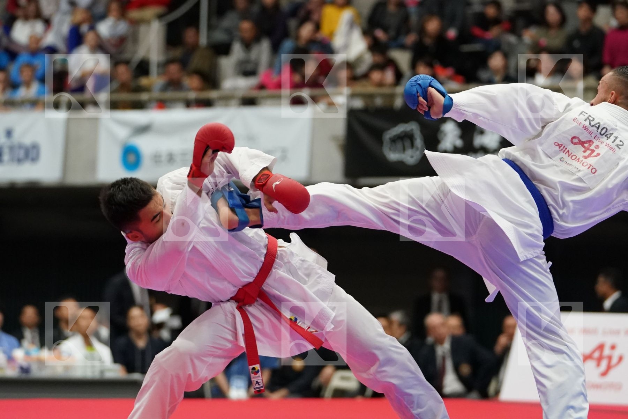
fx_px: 3192
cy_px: 210
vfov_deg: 7.5
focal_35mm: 183
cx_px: 314
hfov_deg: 11.2
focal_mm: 122
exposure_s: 1/1000
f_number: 2.8
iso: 4000
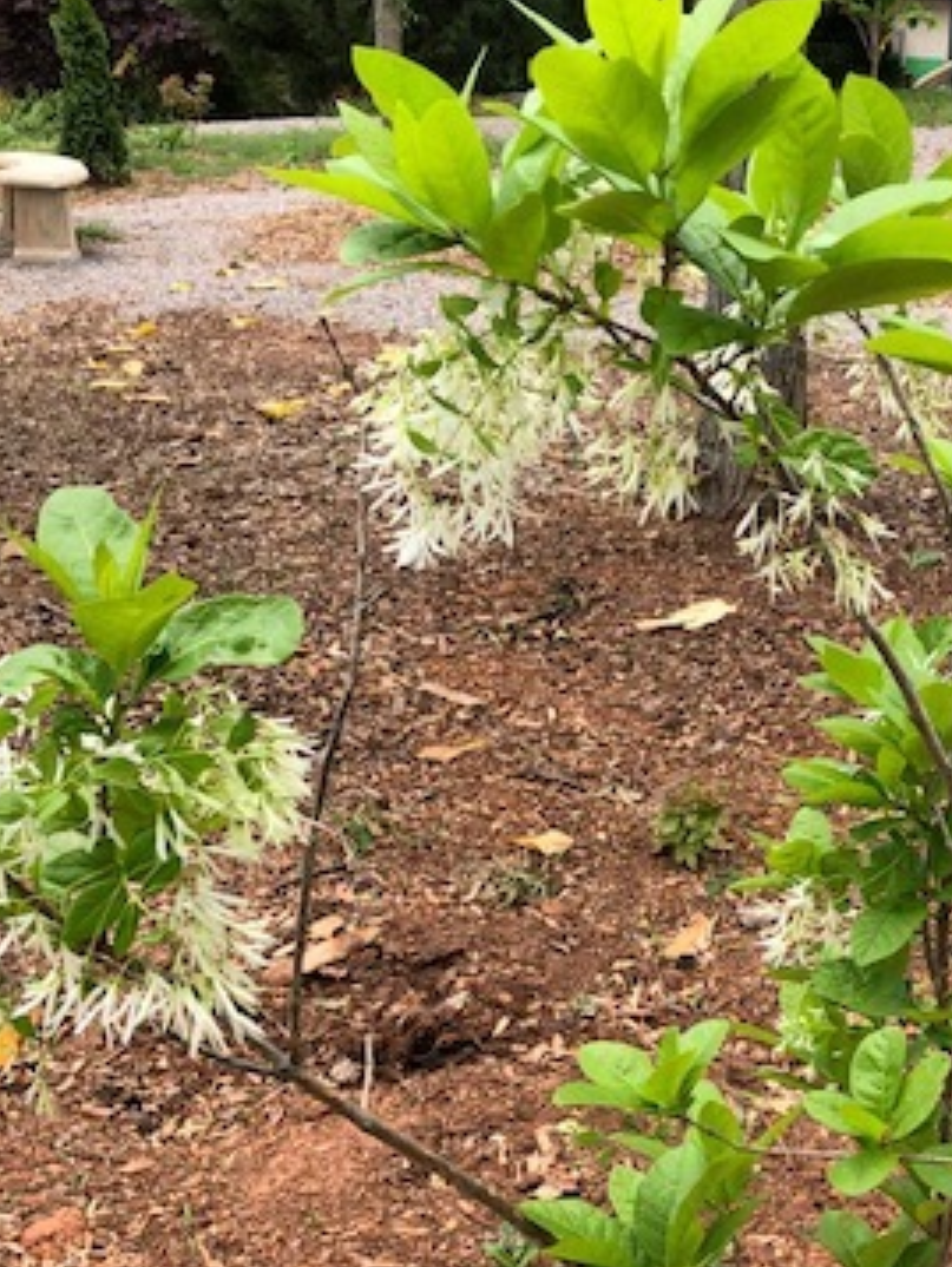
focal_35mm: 50
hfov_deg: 28.8
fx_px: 1831
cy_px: 814
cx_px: 672
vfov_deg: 37.9
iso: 20
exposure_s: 1/639
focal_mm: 3.99
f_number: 1.8
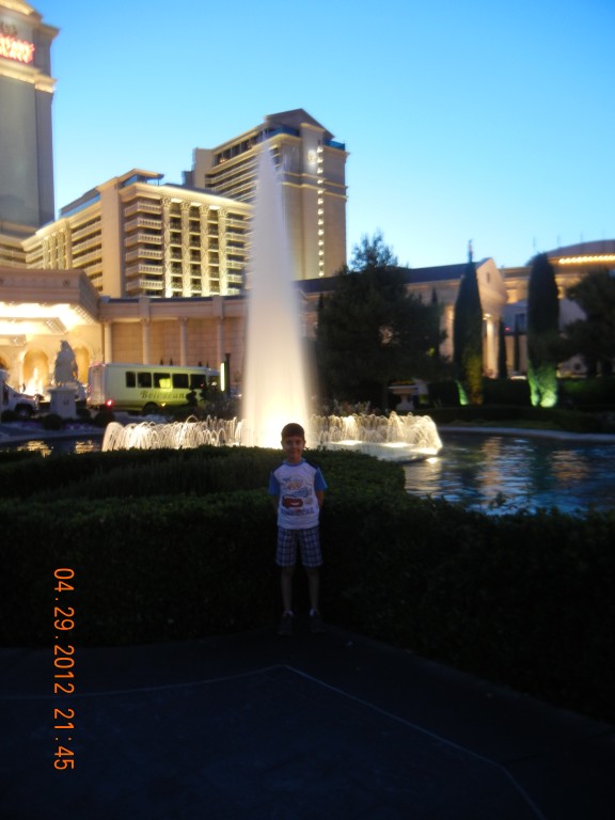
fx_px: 711
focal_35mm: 30
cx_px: 308
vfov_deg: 60.0
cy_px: 410
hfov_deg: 46.8
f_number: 3.5
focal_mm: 5.4
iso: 200
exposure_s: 1/3.8
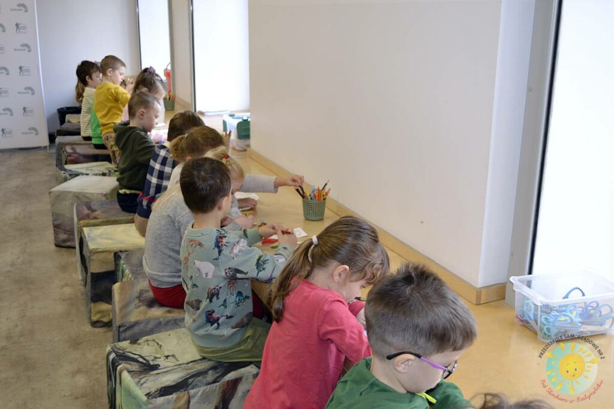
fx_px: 665
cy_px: 204
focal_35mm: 39
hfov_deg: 49.5
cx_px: 307
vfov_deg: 34.2
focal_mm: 26
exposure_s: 1/60
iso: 560
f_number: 4.2
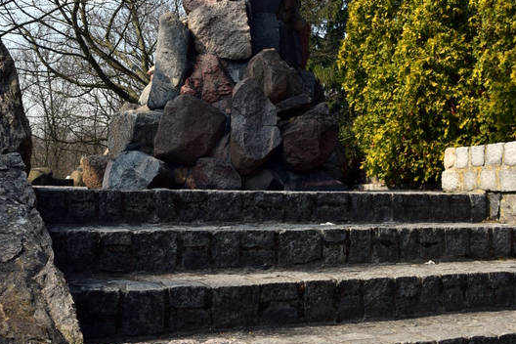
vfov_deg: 26.4
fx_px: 717
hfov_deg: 39.6
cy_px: 61
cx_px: 258
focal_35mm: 50
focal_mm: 22
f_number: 10
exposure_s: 1/320
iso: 400
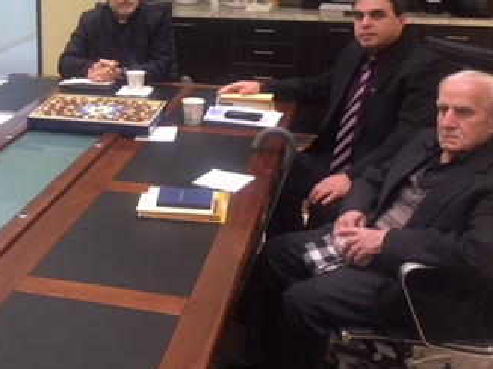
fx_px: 811
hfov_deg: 32.7
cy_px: 60
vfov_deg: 25.1
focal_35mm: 57
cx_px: 88
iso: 80
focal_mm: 4.15
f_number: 2.2
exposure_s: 1/30
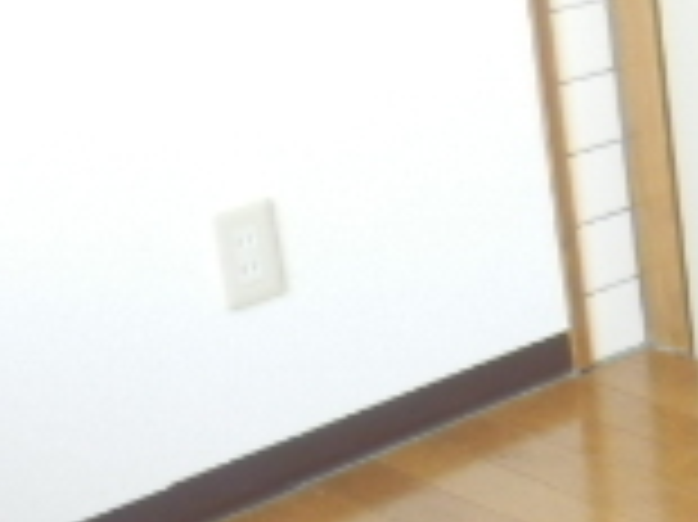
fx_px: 1995
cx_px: 1306
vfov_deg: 14.6
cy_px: -54
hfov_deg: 16.3
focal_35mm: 99
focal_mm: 4.2
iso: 250
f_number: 3
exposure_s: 1/30
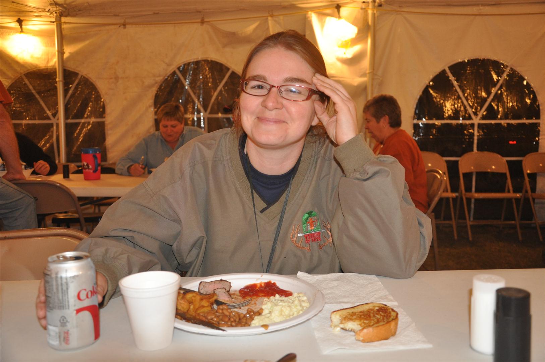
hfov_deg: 53.2
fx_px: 544
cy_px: 181
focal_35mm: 36
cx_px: 272
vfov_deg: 36.8
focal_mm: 24
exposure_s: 1/60
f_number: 3.8
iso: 800
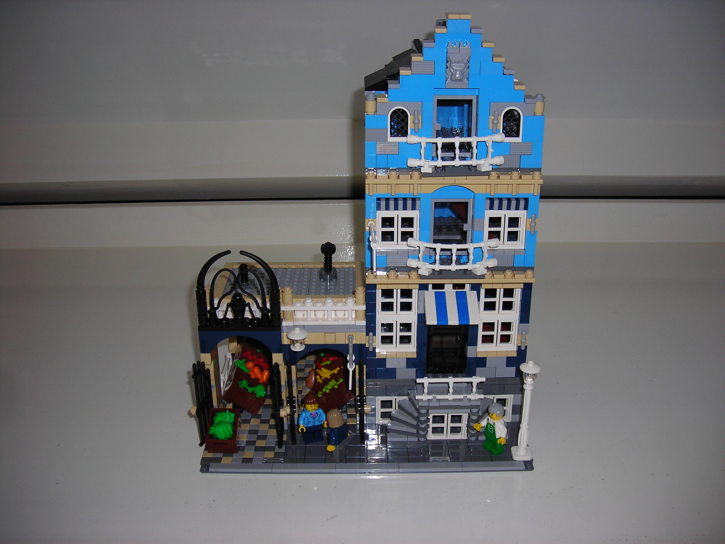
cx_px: 362
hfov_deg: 49.0
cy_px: 272
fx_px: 796
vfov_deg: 37.7
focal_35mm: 38
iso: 50
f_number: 3.2
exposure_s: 1/60.1
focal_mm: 6.3
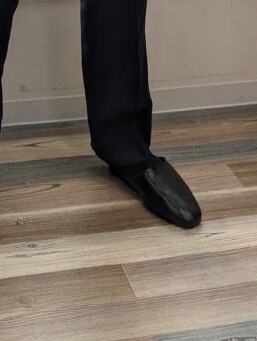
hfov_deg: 16.3
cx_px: 50
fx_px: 888
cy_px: -236
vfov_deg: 18.1
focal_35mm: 90
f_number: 1.85
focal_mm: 6.81
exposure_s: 1/384
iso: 36
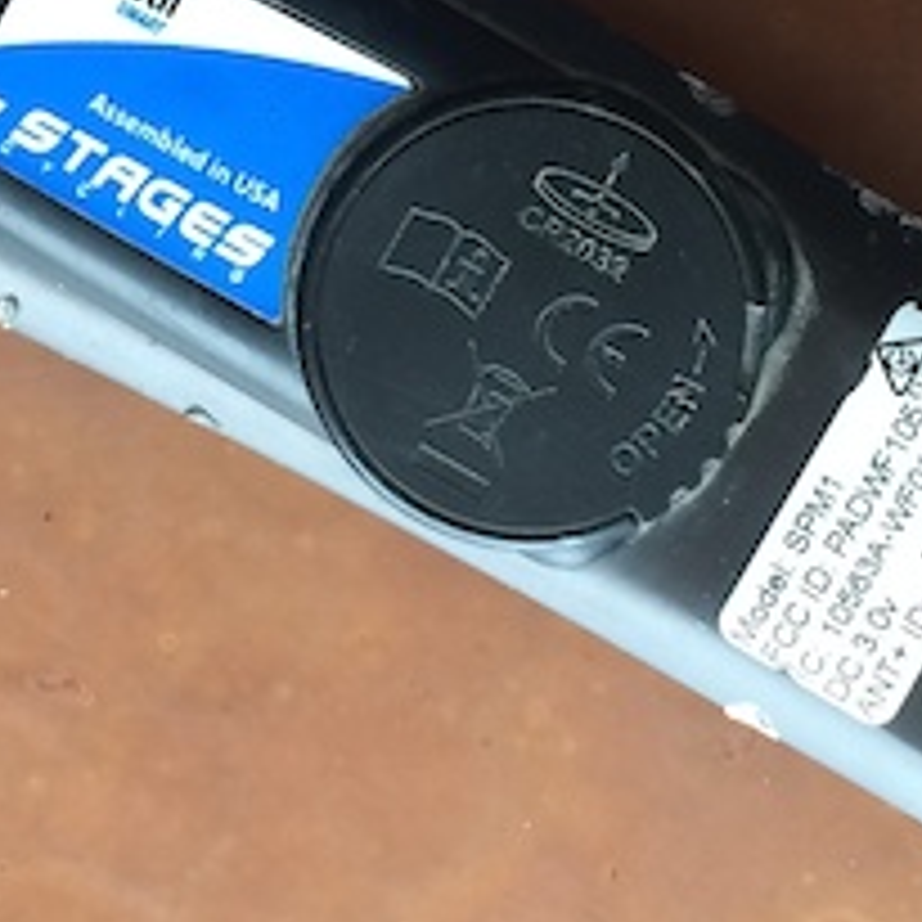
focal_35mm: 100
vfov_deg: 17.1
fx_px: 3013
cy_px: 76
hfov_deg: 17.4
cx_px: 396
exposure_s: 1/40
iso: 40
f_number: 2.2
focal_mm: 4.15
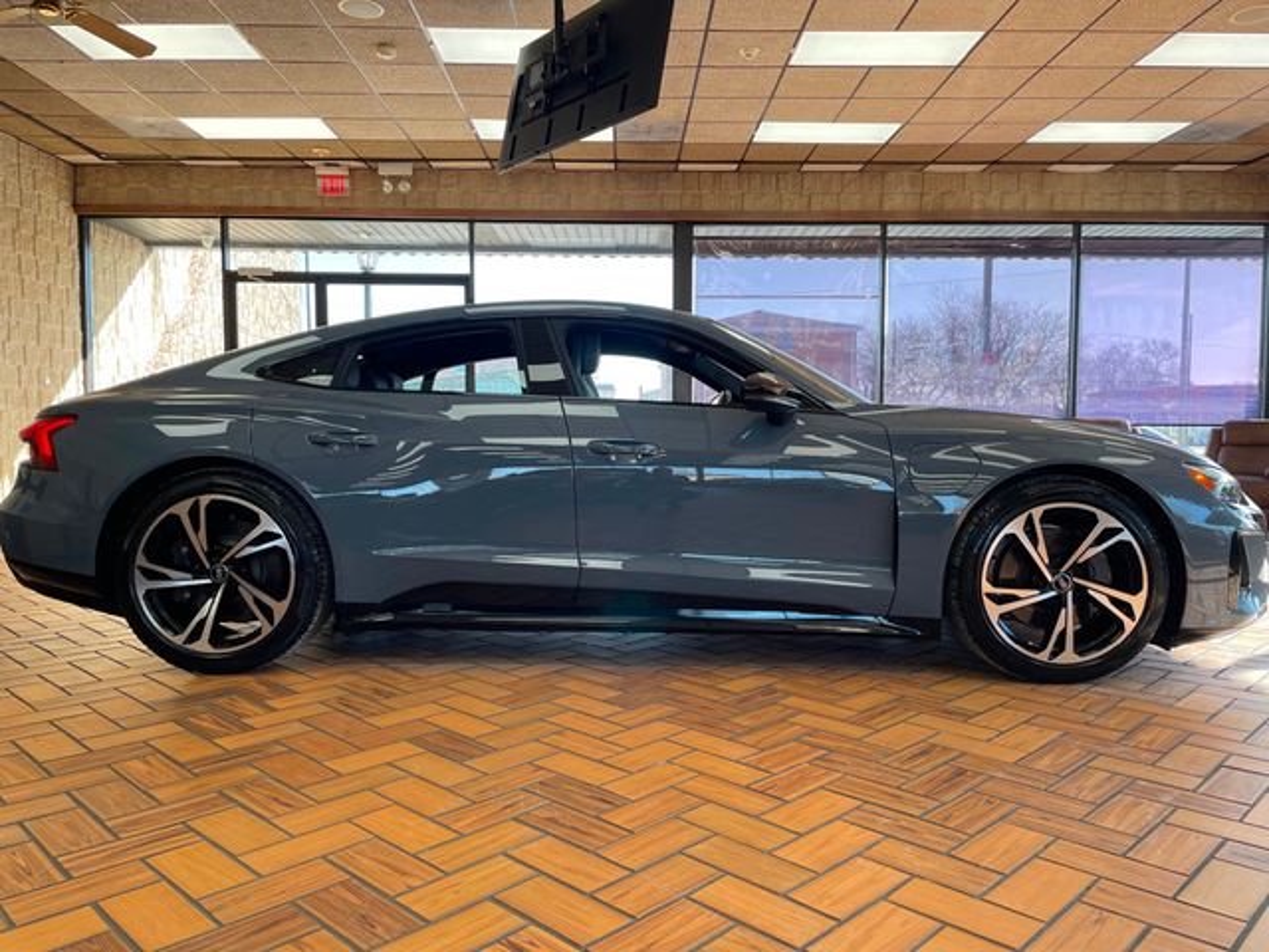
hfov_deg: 67.3
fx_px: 953
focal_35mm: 26
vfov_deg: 53.1
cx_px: 634
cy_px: 476
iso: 32
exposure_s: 1/206
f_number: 1.6
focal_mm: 4.2
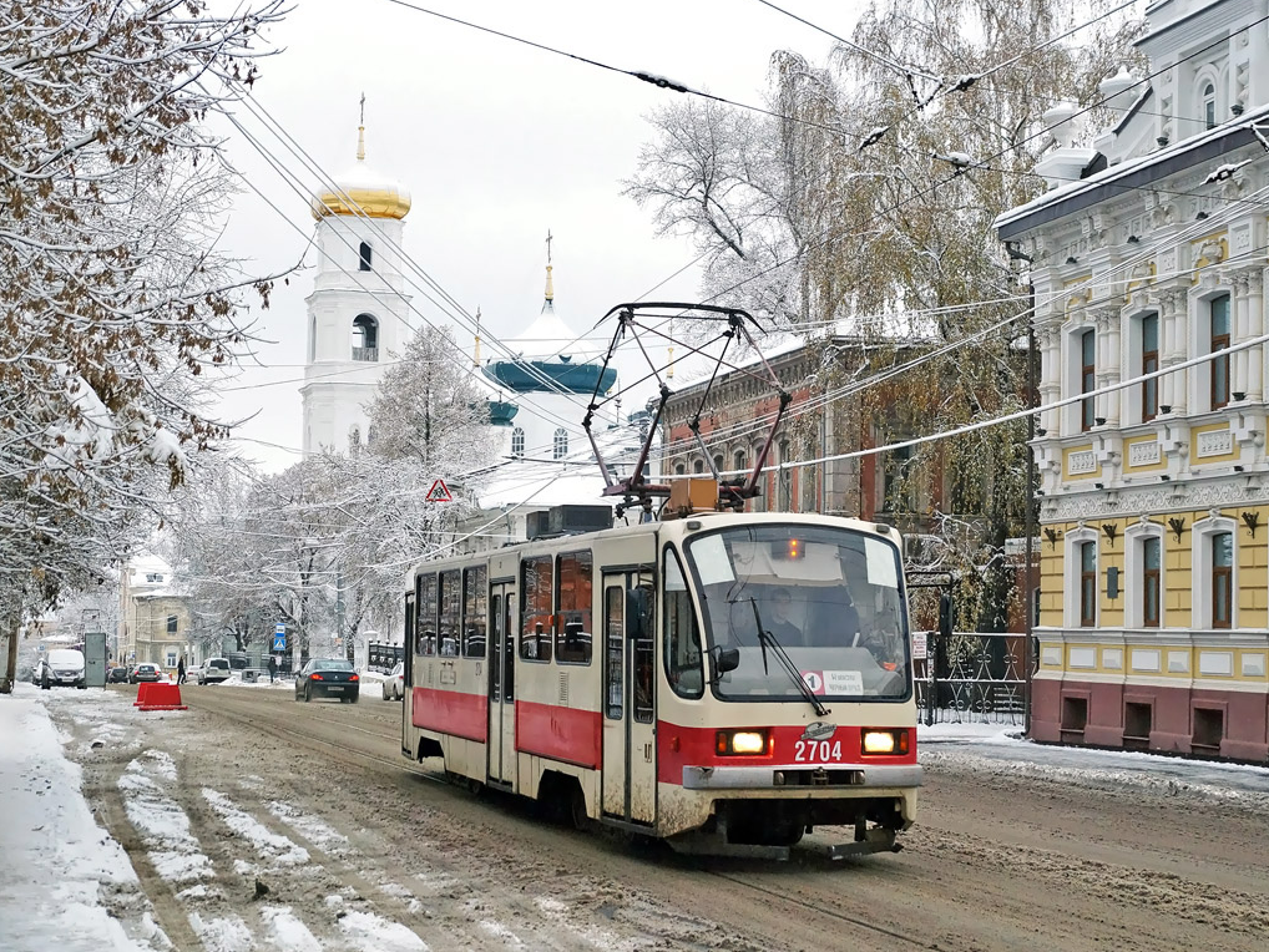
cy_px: 464
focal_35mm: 51
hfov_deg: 37.4
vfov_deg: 28.6
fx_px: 1870
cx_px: 743
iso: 800
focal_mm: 30
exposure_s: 1/400
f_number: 4.5
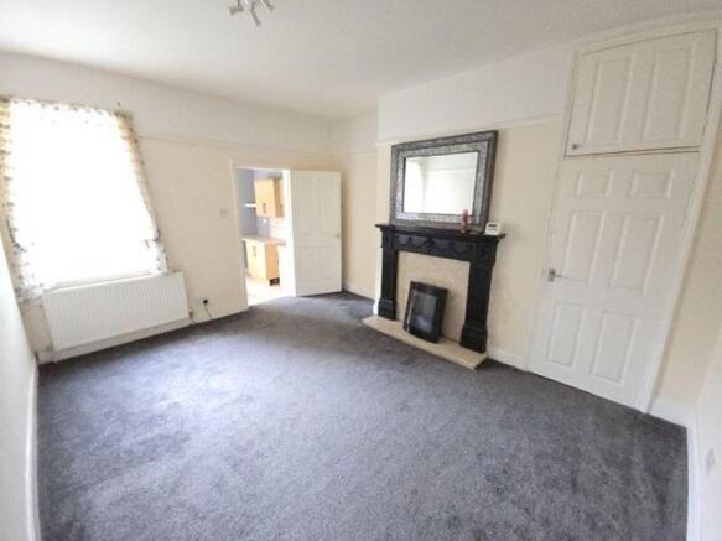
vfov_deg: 89.9
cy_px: 270
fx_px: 271
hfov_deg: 106.2
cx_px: 361
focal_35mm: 13
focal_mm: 2.2
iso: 1600
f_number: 2.2
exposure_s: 1/24
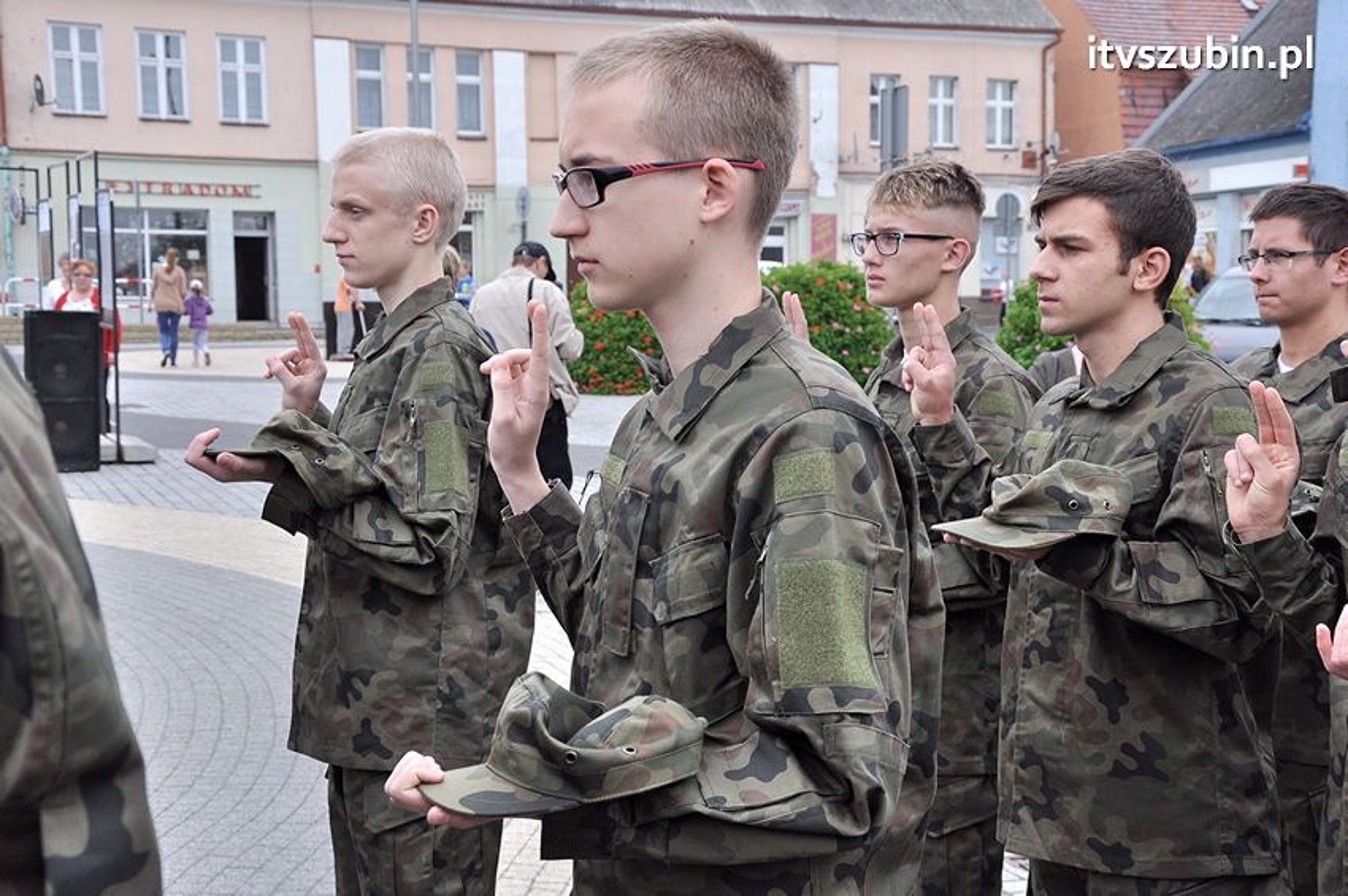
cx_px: 674
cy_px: 448
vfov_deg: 23.7
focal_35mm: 57
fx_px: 2132
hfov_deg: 35.1
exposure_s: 1/250
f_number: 8
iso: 500
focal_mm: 38
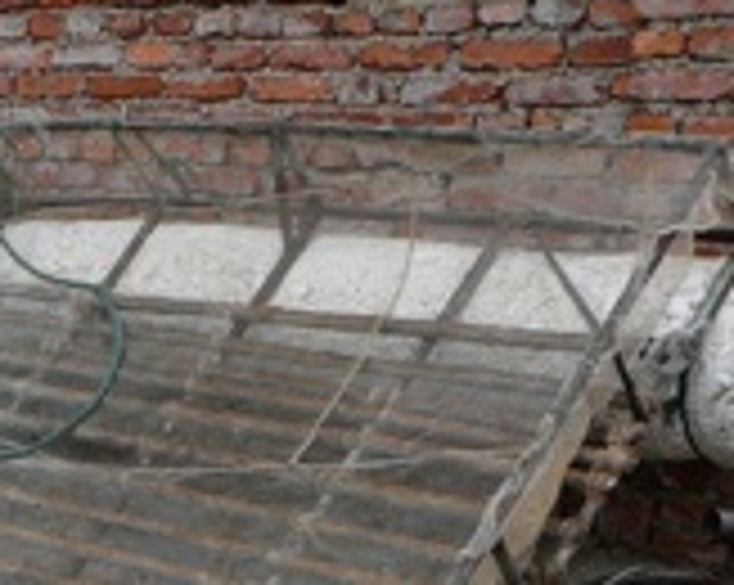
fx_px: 1823
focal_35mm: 84
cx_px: 221
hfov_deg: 22.6
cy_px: 630
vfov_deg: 17.7
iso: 80
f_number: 2.8
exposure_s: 1/400
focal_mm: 5.2
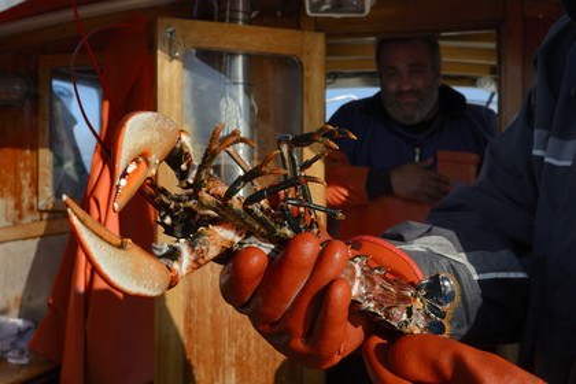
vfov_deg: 36.9
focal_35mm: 36
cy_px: 192
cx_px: 288
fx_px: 576
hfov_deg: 53.1
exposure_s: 1/500
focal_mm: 36
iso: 400
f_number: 13
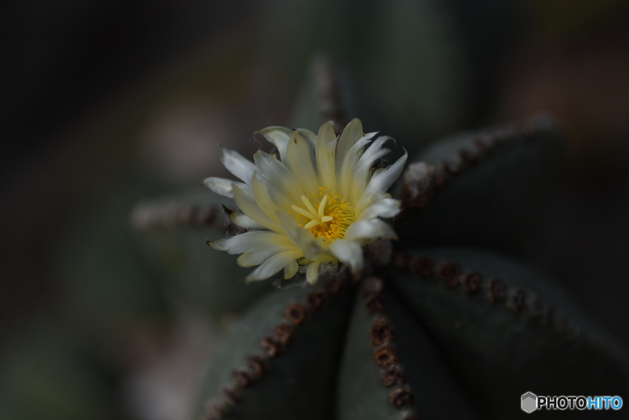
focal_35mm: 90
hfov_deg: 22.6
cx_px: 314
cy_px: 210
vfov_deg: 15.2
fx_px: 1573
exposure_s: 1/1250
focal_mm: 90
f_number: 3.5
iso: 100
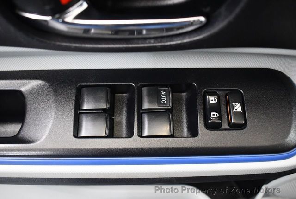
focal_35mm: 36
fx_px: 296
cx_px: 148
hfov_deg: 53.1
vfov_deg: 37.0
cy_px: 100
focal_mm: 18
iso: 3200
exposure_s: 1/80
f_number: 3.5
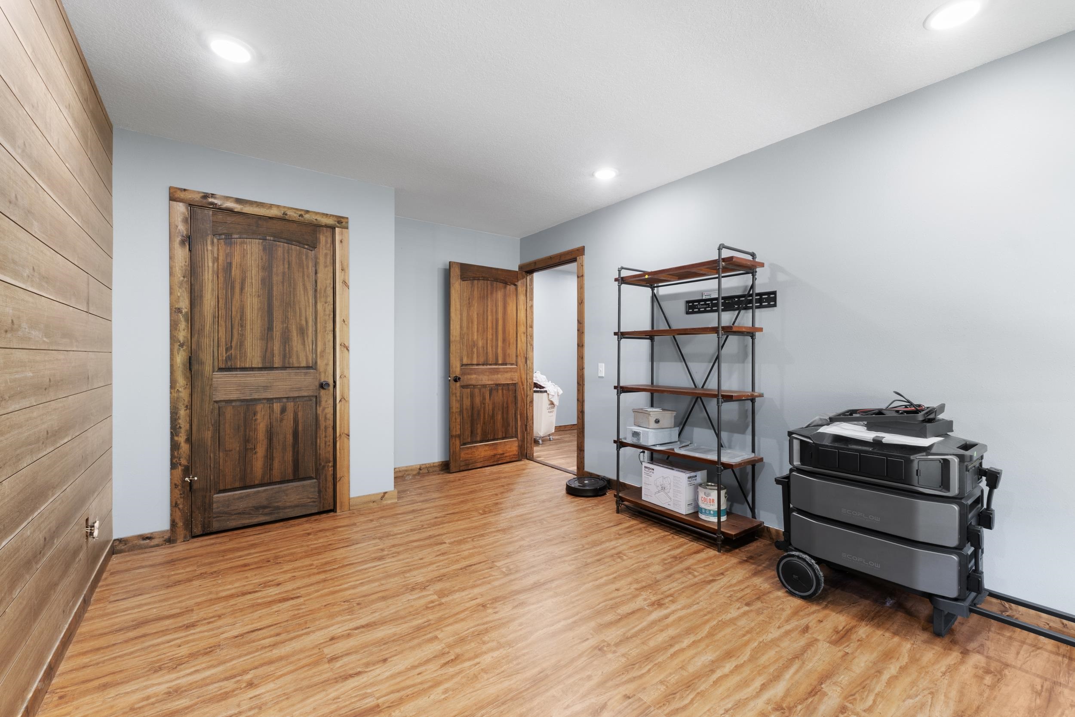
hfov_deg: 100.4
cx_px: 538
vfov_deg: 77.3
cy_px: 358
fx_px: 448
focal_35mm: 15
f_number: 9
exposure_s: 2
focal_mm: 10
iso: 200
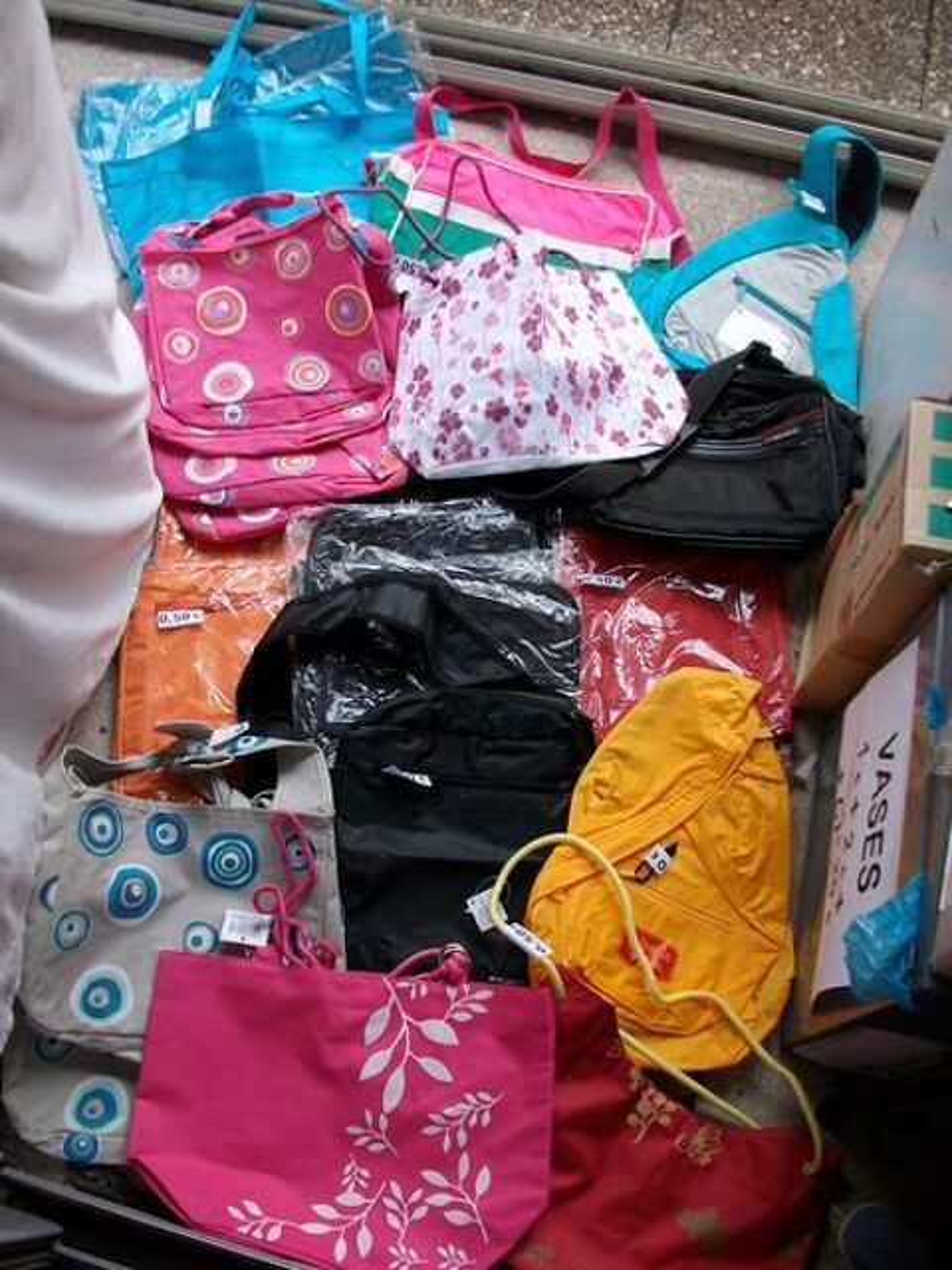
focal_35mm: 32
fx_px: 1173
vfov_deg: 56.8
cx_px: 476
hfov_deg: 44.2
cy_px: 635
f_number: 2.9
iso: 80
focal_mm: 5.7
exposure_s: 1/95.2
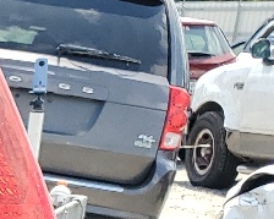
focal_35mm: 181
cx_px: -588
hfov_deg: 8.6
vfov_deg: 8.2
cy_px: 414
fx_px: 1467
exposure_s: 1/1111
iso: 50
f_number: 1.5
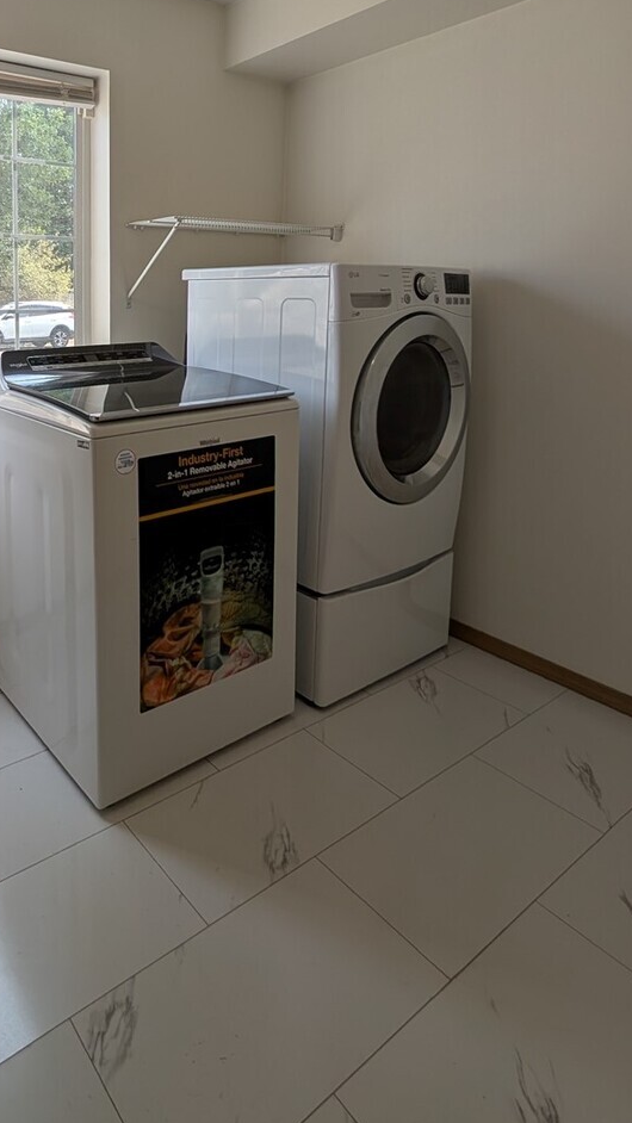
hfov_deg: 51.3
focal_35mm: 20
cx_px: 99
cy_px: 363
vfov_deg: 83.3
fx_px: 596
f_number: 1.7
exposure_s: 1/373
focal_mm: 2.02
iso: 58
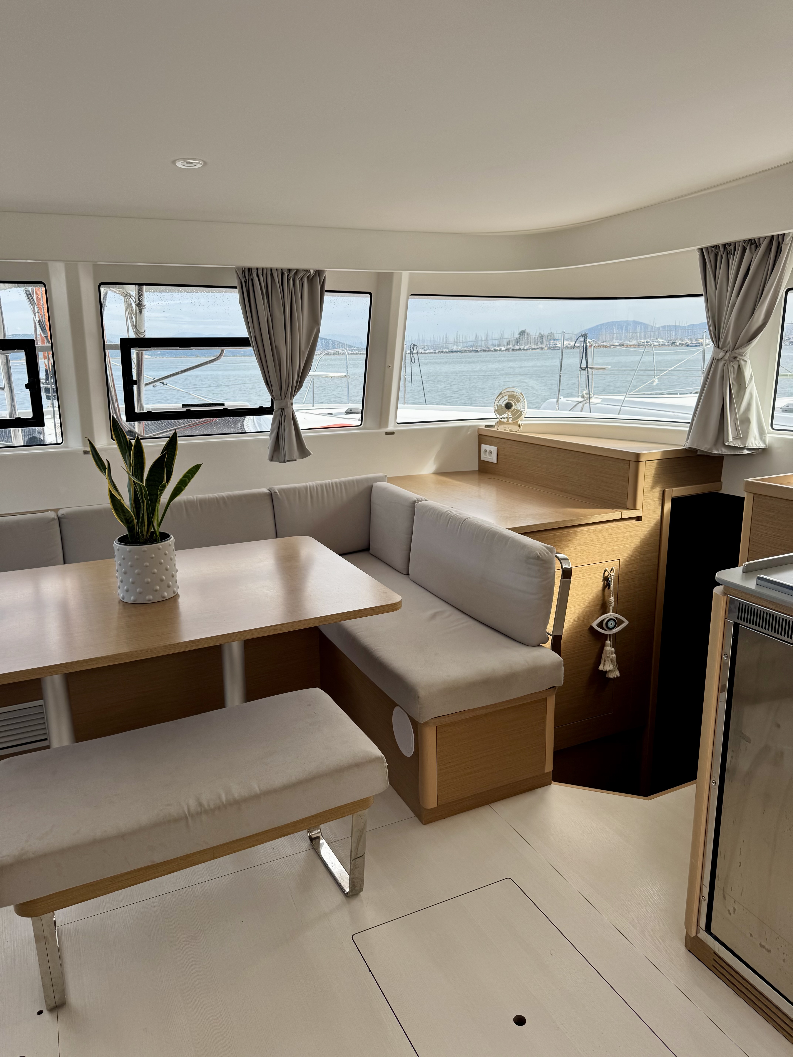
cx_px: 396
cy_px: 528
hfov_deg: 56.8
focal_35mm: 24
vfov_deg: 71.6
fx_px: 733
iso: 80
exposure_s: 1/1151
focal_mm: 6.76
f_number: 1.78
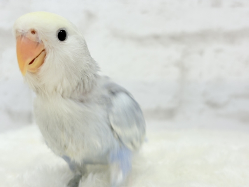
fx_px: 374
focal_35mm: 52
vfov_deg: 28.0
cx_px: 124
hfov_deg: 36.8
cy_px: 94
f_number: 1.6
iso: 32
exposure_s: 1/50
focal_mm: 5.96
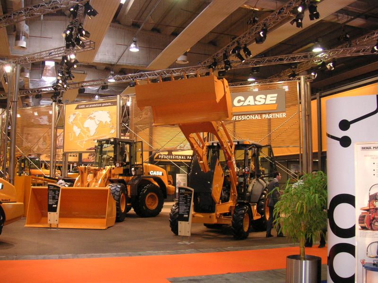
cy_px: 142
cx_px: 189
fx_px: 404
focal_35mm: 37
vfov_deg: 38.7
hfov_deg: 50.1
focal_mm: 6.1
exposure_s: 1/45
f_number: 2.8
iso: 160
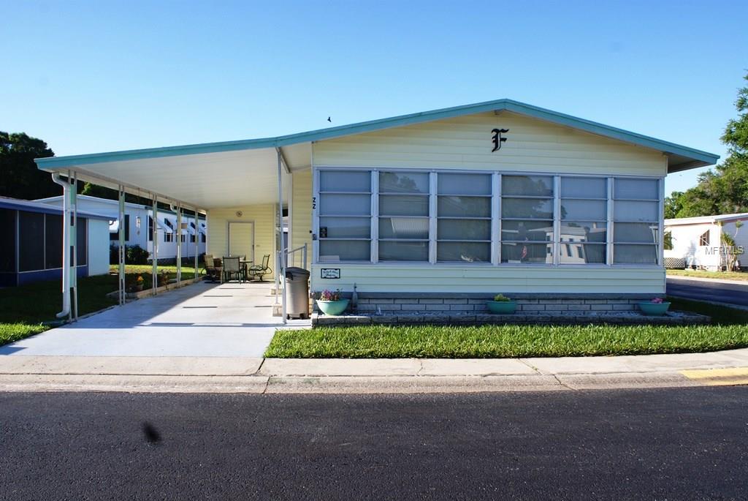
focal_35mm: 27
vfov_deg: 48.0
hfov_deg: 67.3
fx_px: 562
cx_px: 374
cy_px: 250
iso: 100
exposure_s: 1/100
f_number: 10
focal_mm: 18
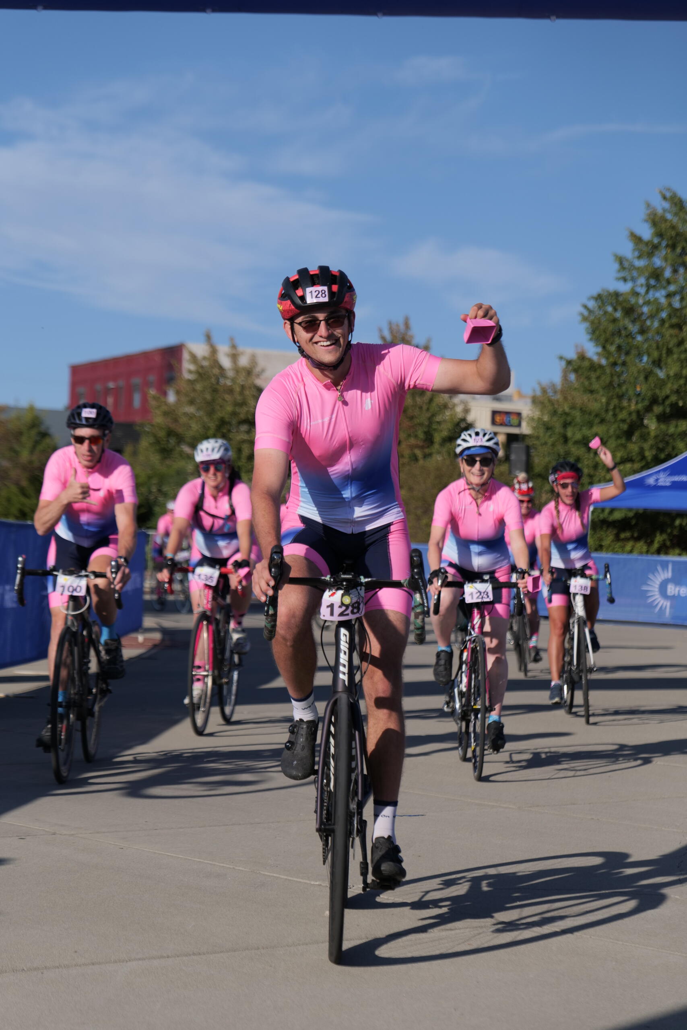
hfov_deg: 16.3
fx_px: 2404
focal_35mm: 84
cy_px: 515
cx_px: 344
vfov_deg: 24.2
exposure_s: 1/2000
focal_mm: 84
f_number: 4
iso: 160
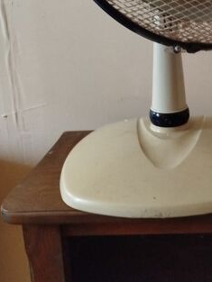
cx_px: 203
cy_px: 43
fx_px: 400
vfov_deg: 37.1
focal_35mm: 49
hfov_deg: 28.2
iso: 1250
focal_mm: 5.31
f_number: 1.7
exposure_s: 1/17
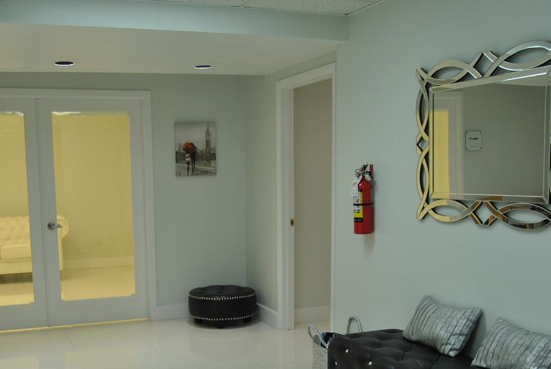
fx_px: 643
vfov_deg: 31.3
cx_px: 246
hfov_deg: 46.3
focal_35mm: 42
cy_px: 283
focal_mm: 18
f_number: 5
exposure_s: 1/100
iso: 200
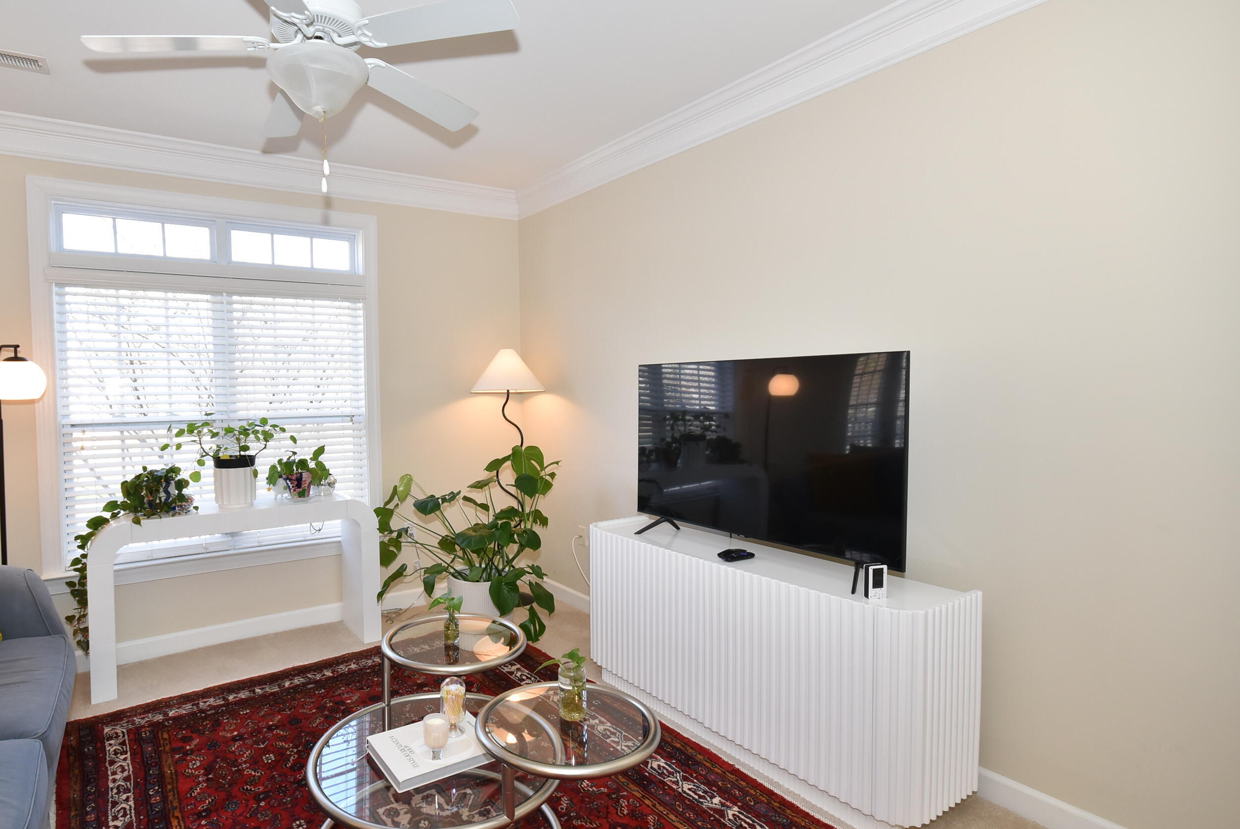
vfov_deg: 67.5
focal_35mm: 18
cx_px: 504
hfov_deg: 89.0
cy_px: 406
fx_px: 621
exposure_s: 1/60
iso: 720
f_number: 8
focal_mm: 10
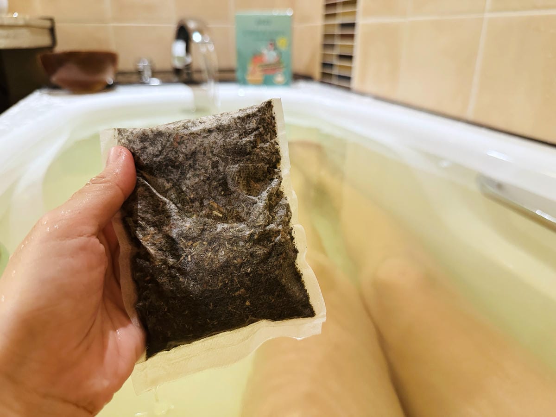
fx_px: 385
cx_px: 278
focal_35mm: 24
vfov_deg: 56.8
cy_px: 208
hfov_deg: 71.6
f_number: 1.78
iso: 640
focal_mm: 6.86
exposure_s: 1/40
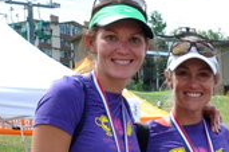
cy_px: 301
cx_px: 435
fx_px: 964
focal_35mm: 152
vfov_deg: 8.5
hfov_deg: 12.2
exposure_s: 1/250
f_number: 8
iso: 200
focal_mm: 24
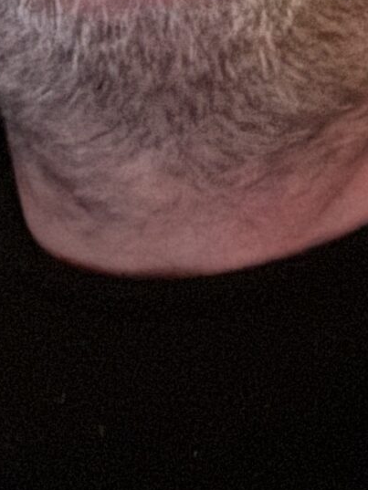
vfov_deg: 12.5
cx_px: 121
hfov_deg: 10.4
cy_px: -402
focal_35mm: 143
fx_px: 2026
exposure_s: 1/8
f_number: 1.9
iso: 1600
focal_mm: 2.69
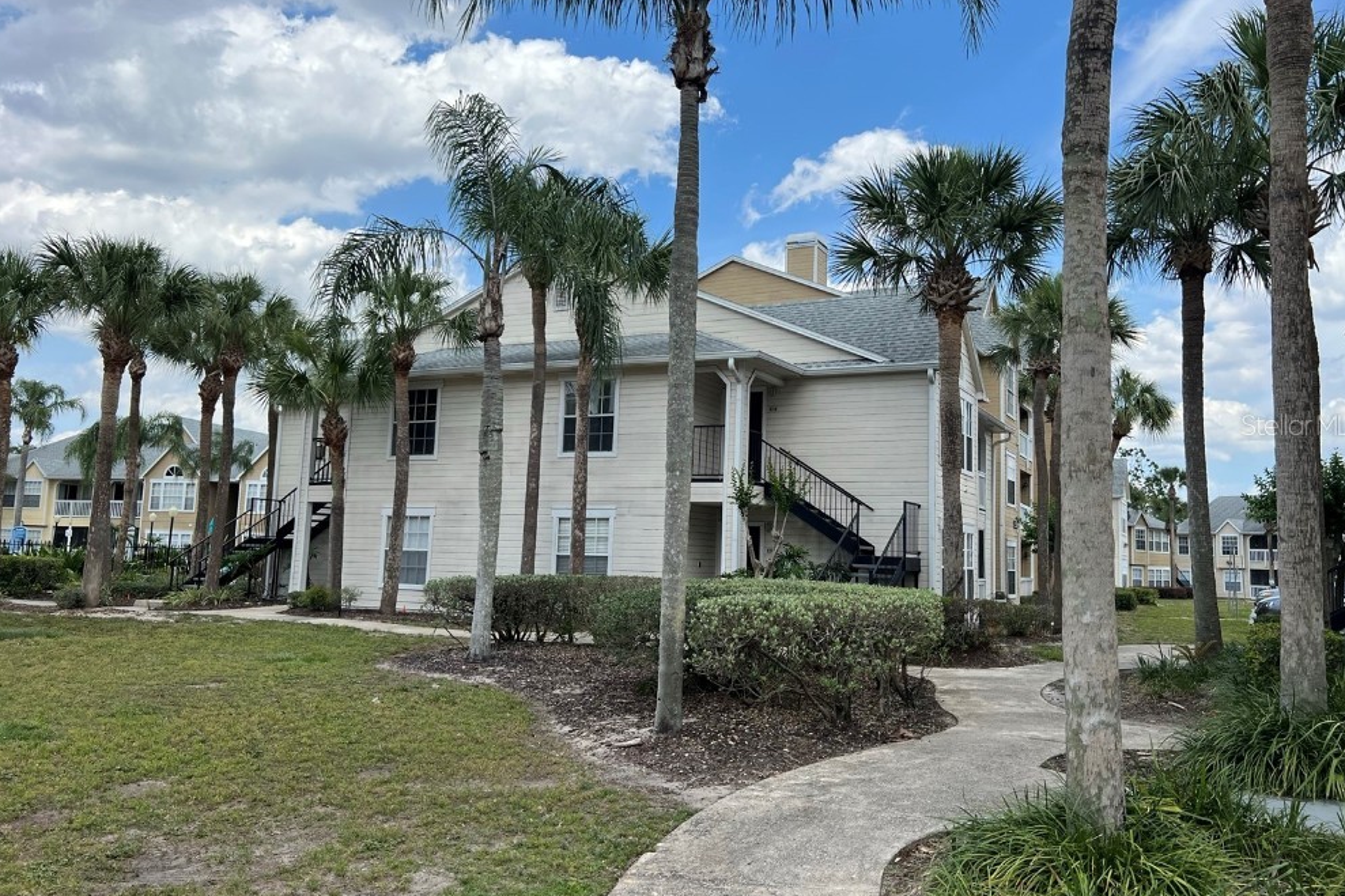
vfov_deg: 46.4
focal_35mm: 28
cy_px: 424
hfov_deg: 65.5
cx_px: 673
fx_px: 1046
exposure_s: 1/4115
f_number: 1.5
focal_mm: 5.7
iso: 50
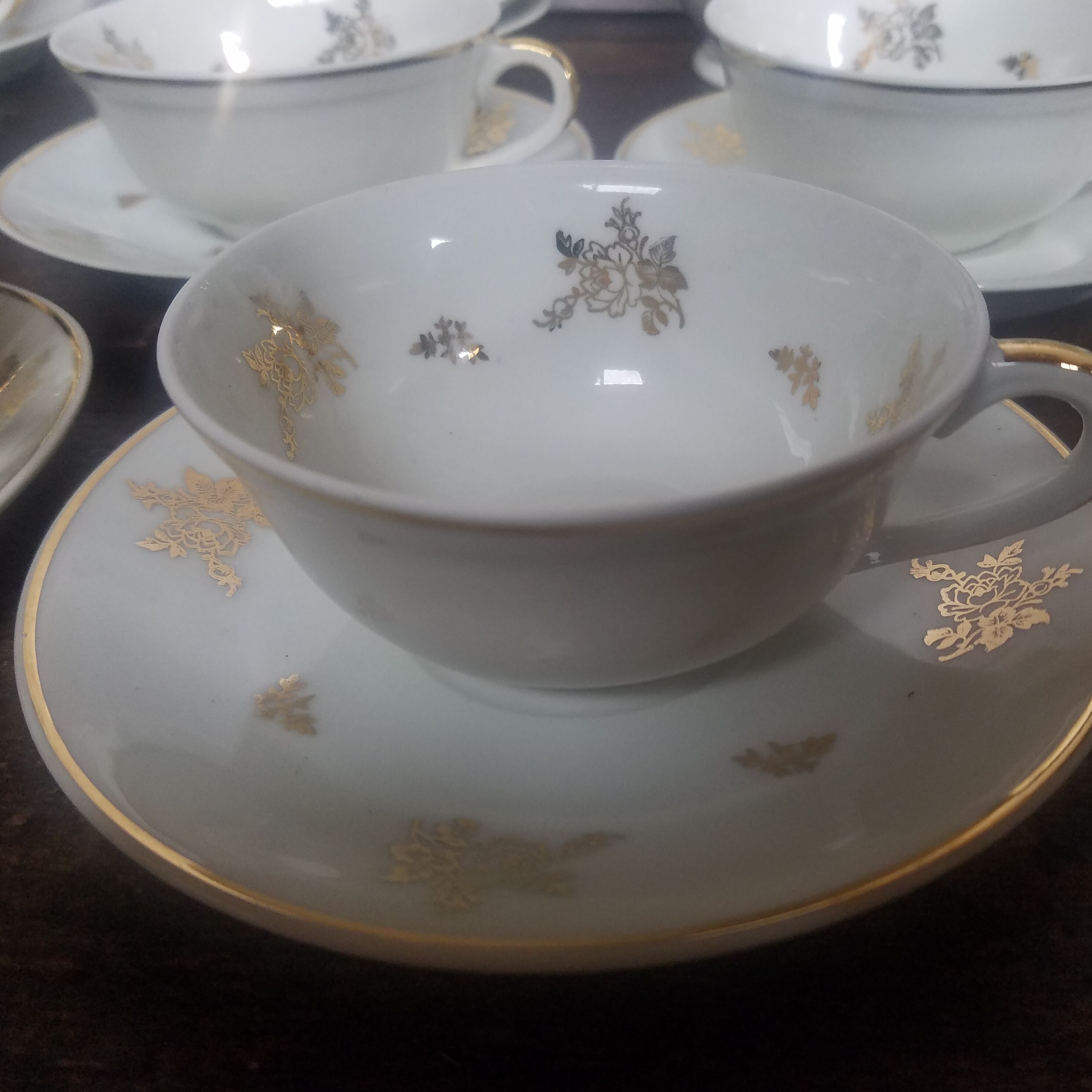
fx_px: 1106
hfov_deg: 52.3
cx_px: 638
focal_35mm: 31
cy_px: 548
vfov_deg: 52.5
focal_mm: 4.2
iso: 125
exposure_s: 1/60
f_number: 1.7
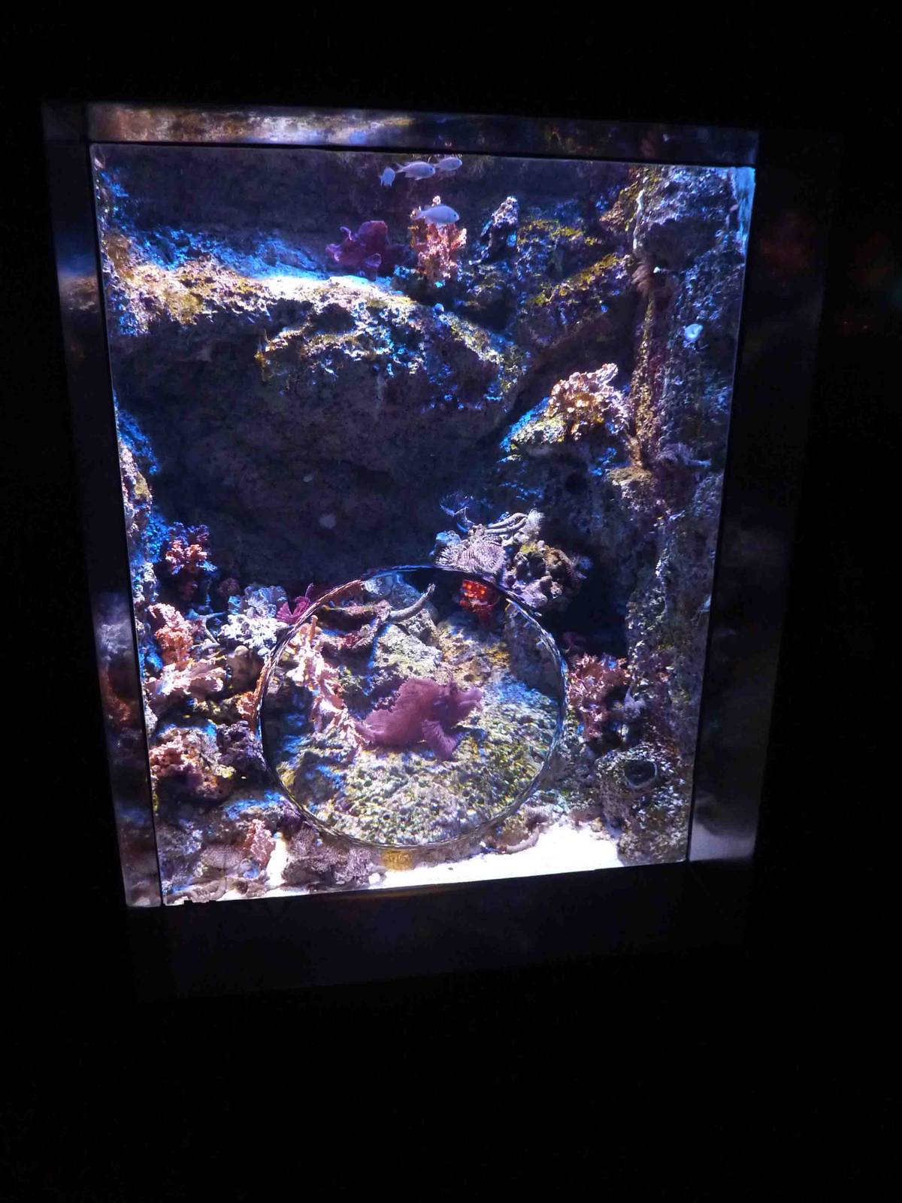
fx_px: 869
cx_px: 451
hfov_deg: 54.9
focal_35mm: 25
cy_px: 602
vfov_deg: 69.4
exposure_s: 1/13
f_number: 3.3
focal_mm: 4.1
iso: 400
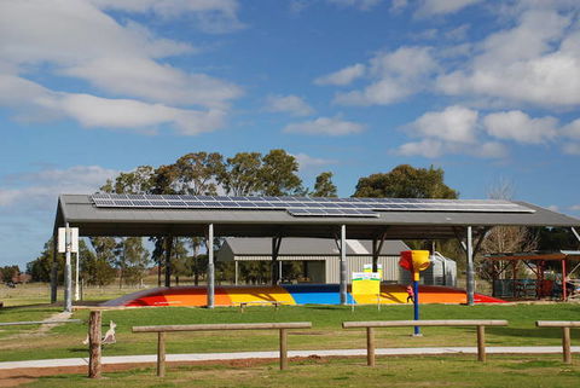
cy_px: 194
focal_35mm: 66
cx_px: 290
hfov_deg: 30.5
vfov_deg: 20.7
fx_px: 1064
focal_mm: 44
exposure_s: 1/200
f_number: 7.1
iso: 200
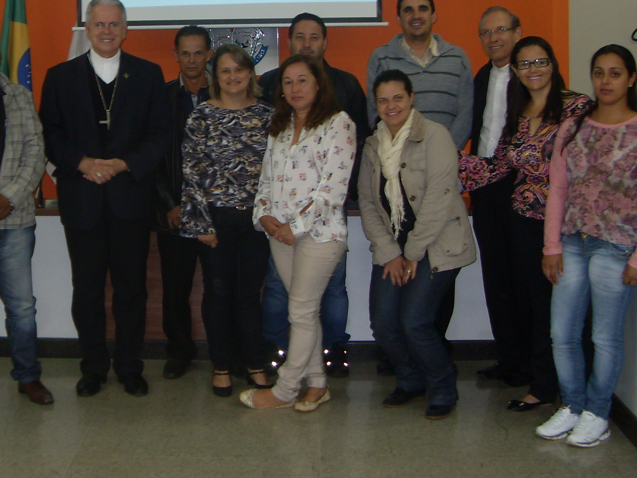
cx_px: 228
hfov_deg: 32.5
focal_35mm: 59
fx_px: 1086
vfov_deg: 24.6
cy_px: 130
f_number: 2.8
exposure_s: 1/45
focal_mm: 6.3
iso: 100
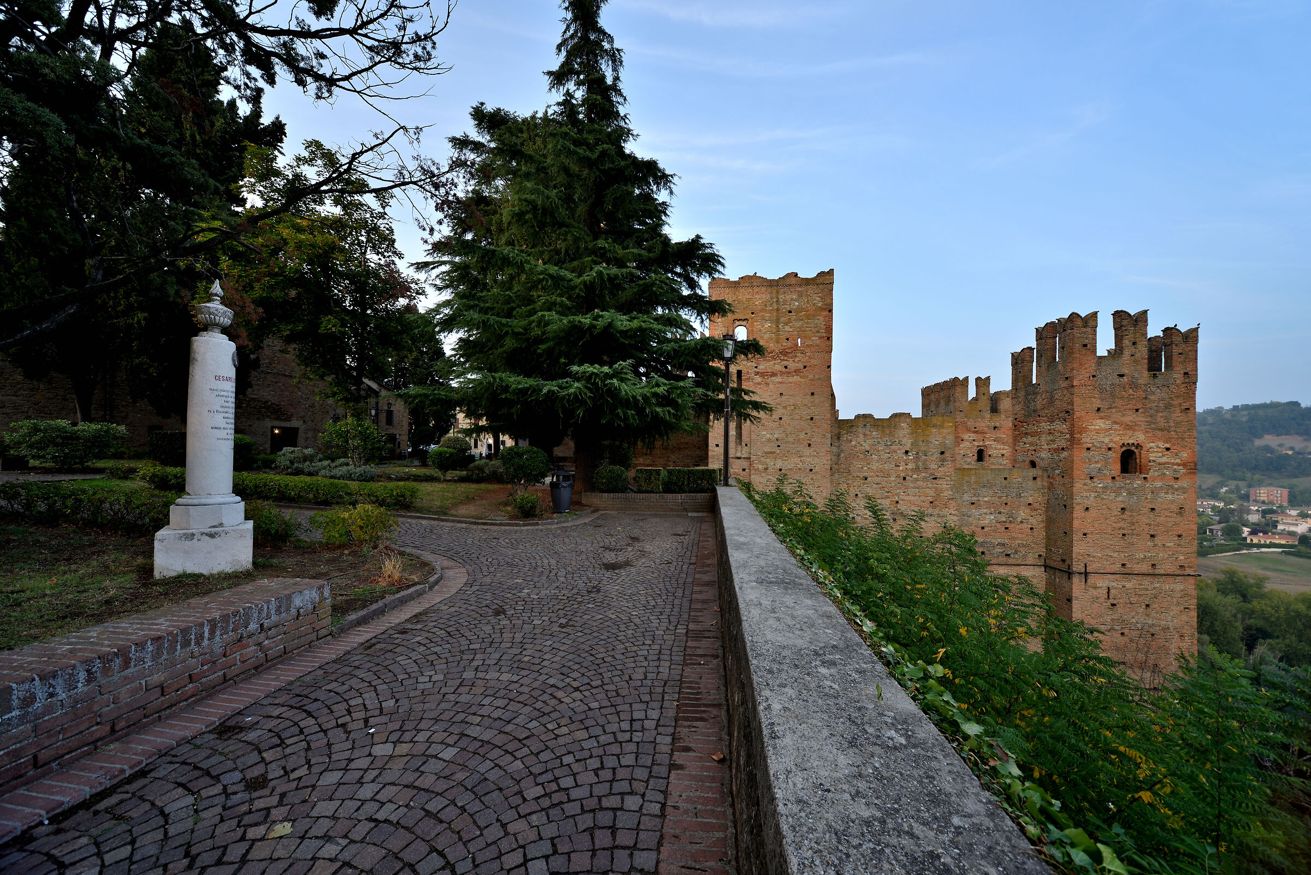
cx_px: 656
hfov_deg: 112.6
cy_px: 438
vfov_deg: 90.1
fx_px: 437
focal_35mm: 12
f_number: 9
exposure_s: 1/25
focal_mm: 12
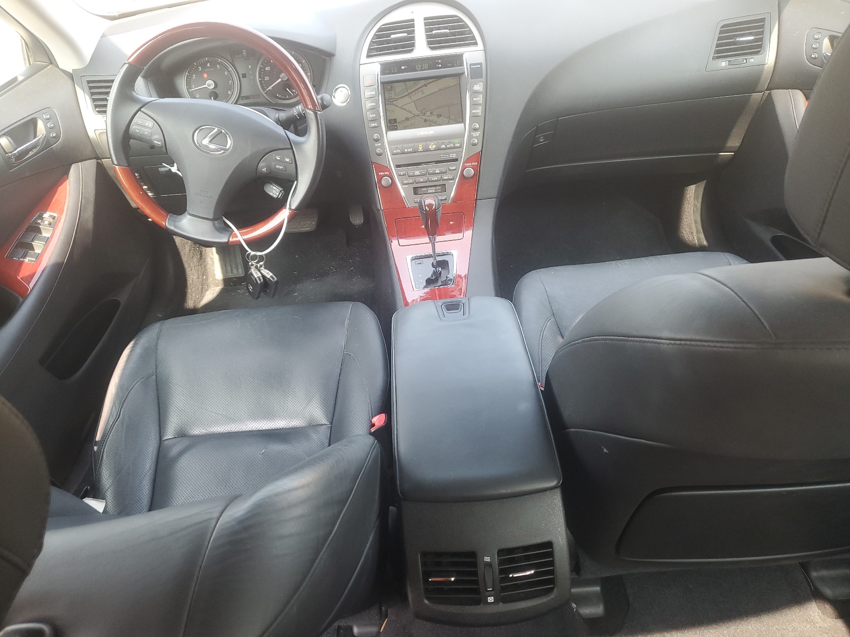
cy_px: 318
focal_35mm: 26
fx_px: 638
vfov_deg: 53.1
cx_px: 425
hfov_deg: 67.3
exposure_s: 1/120
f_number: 1.5
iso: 80
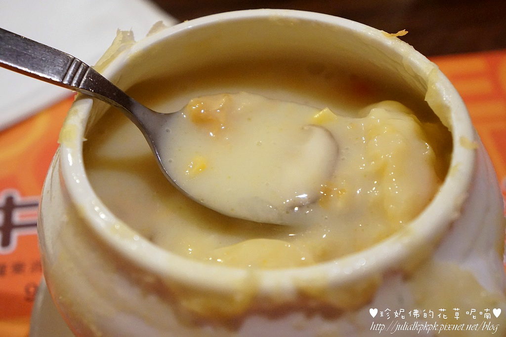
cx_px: 253
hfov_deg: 32.6
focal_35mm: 62
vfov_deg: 22.1
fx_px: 864
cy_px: 168
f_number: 4.5
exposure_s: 1/80
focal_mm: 41
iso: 3200
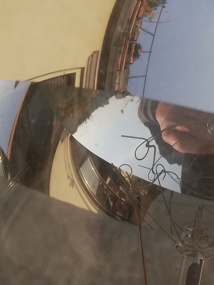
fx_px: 923
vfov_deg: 17.2
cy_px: 283
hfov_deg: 13.0
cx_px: 233
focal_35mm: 112
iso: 50
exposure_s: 1/987
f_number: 2.2
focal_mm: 3.81
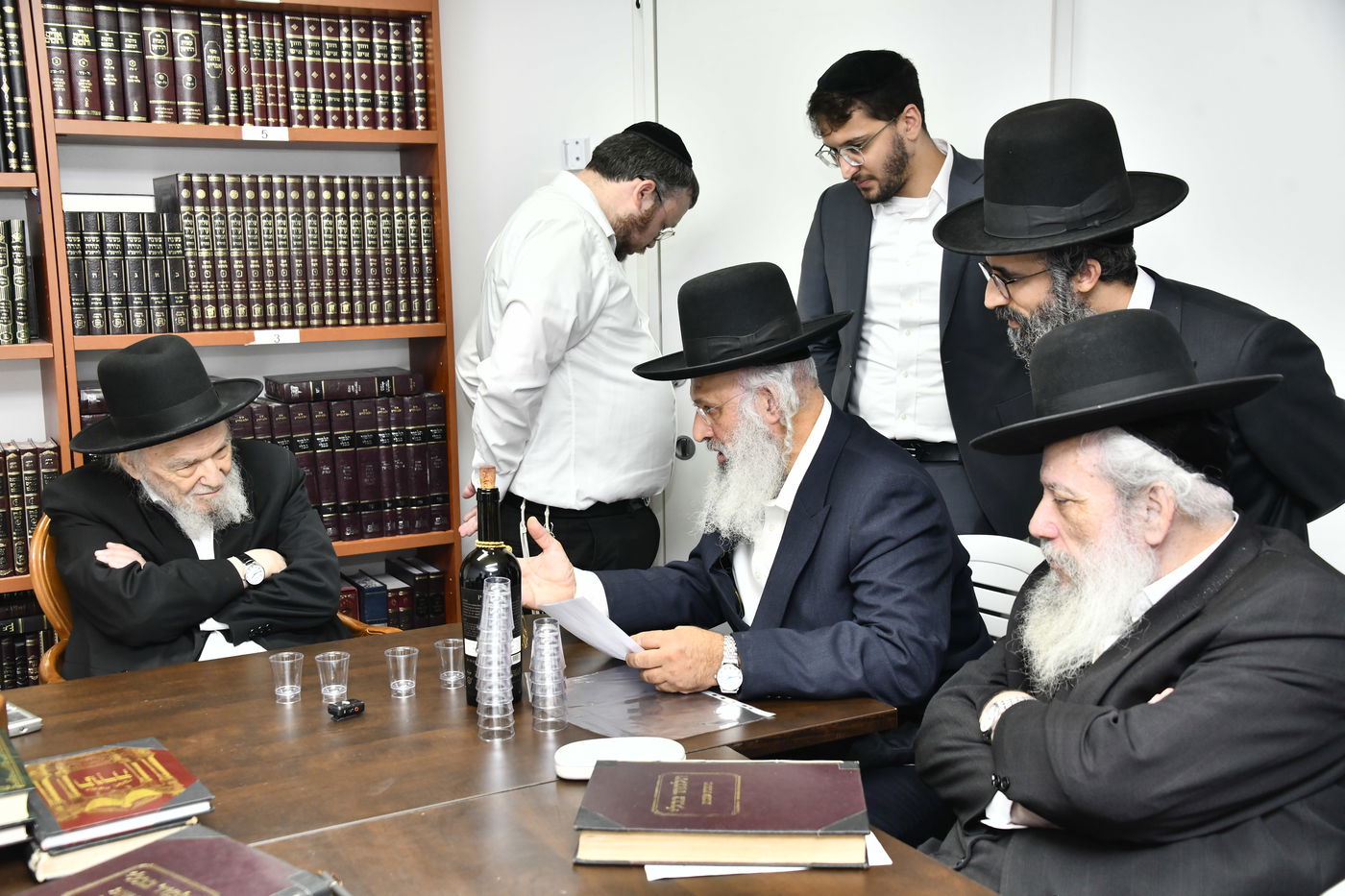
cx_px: 672
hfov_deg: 48.5
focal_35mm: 40
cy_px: 448
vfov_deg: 33.4
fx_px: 1494
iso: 800
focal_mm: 40
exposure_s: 1/125
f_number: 5.6
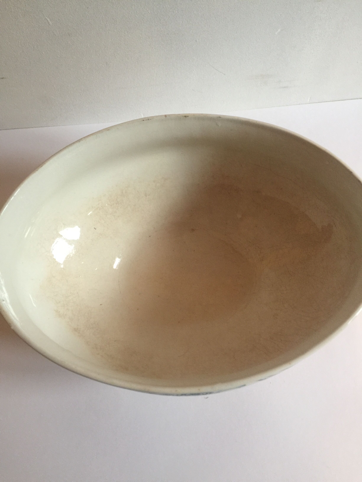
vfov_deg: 61.7
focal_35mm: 29
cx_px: 181
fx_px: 404
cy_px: 241
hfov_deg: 48.2
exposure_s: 1/10
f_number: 2.2
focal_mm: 4.15
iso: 100
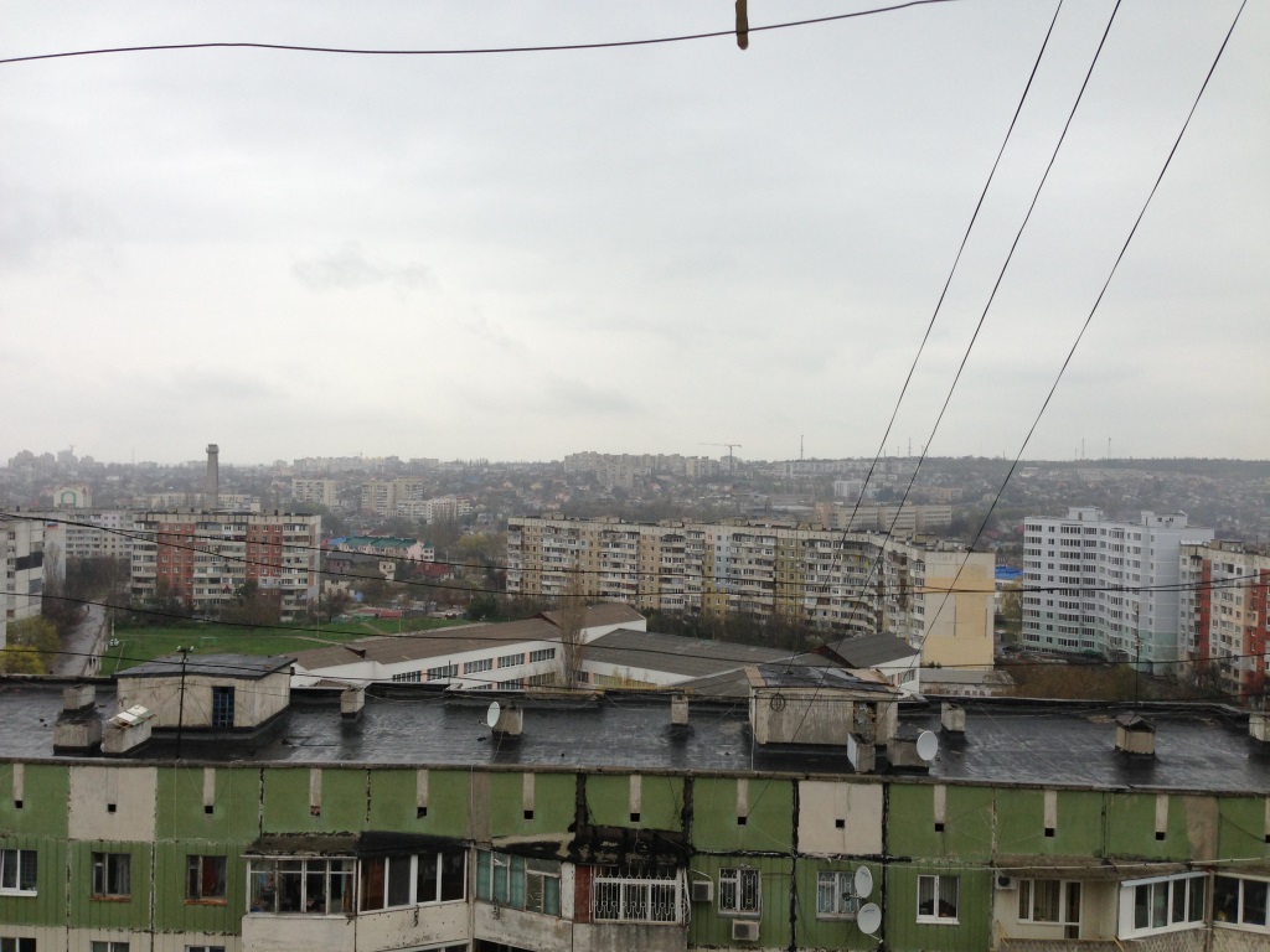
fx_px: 1211
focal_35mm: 33
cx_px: 635
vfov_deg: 42.9
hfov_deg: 55.4
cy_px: 476
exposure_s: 1/323
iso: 50
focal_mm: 4.13
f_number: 2.4
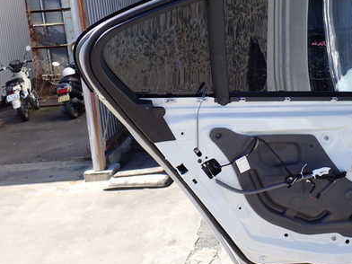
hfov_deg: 38.1
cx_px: 254
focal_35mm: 49
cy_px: 111
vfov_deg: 29.6
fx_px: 498
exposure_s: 1/400
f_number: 3.2
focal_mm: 5.79
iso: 100
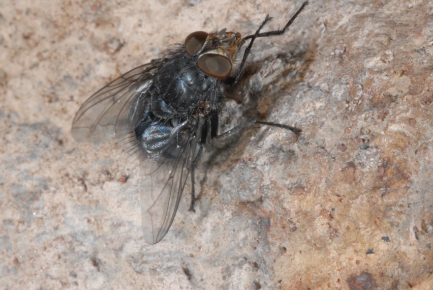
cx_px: 216
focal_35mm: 158
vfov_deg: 8.7
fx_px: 1896
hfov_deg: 13.0
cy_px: 145
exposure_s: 1/250
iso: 800
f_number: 22
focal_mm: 105
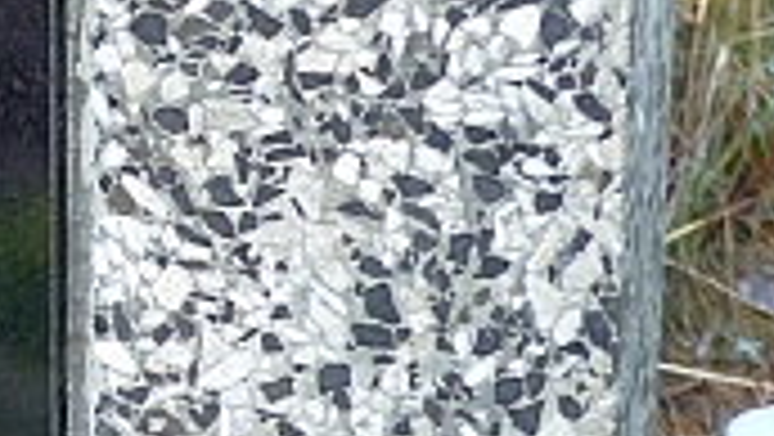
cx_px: -486
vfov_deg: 4.8
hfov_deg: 8.2
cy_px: 85
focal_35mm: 255
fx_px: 5237
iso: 160
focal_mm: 11.4
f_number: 2.8
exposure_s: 1/60
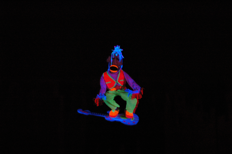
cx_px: 116
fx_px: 483
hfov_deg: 27.0
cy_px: 77
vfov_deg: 18.1
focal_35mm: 75
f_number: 1.8
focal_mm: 50
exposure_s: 1/10
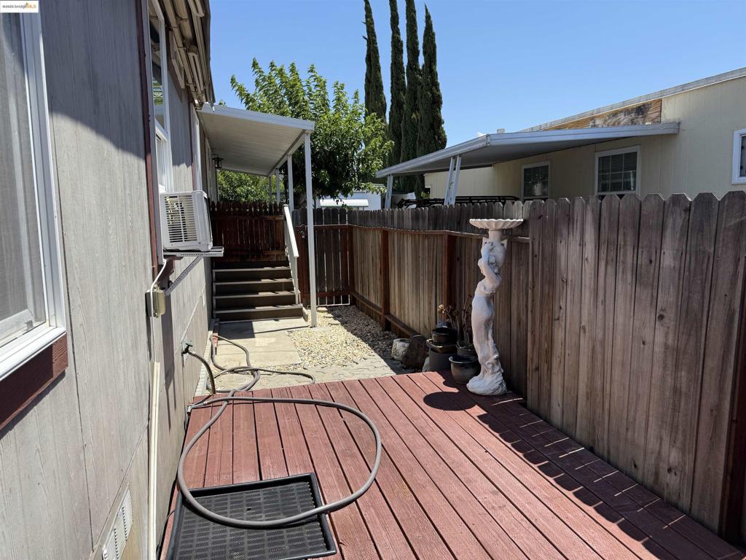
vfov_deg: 56.8
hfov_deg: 71.6
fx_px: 517
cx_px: 373
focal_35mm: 24
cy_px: 280
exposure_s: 1/3425
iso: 80
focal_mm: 6.76
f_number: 1.78
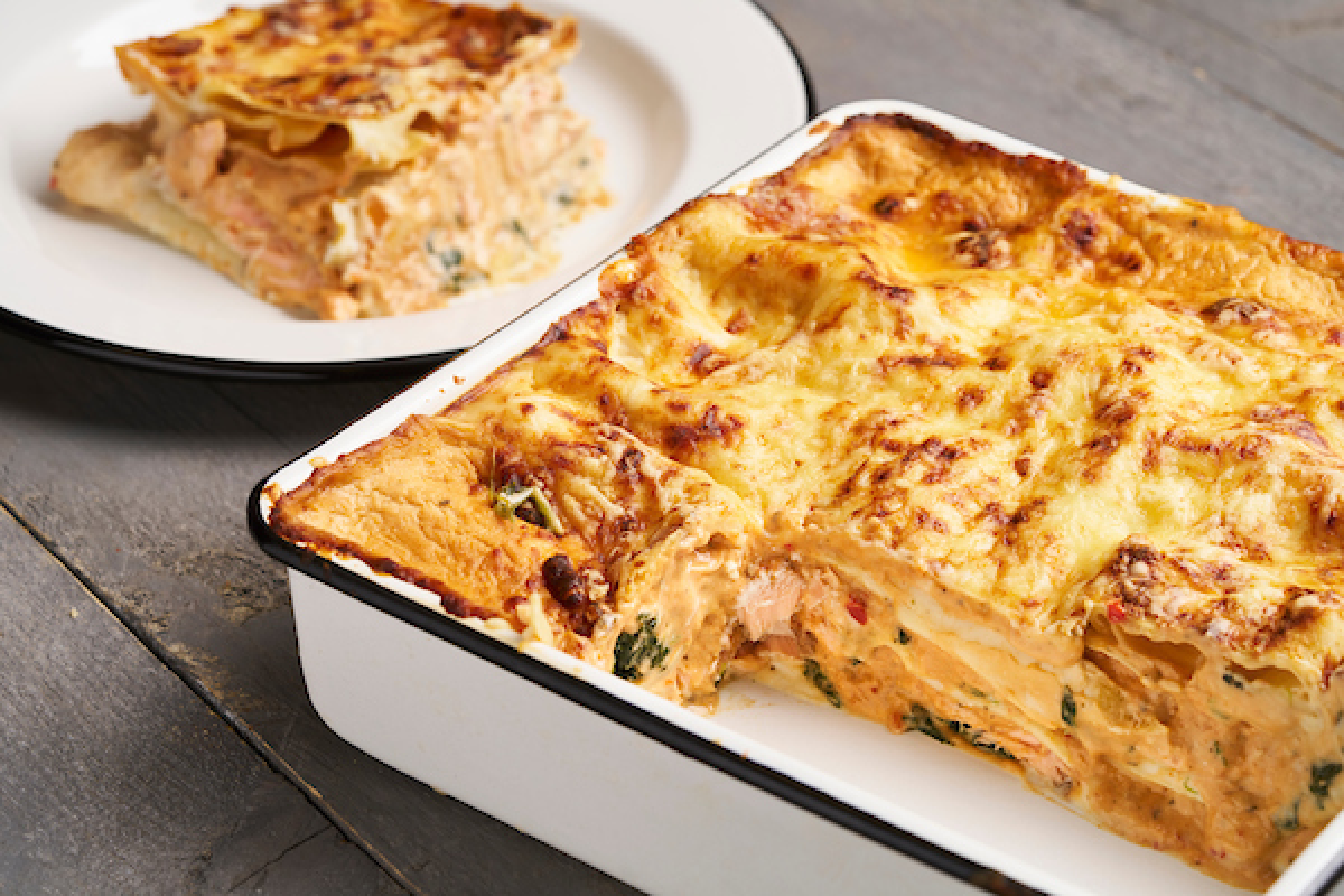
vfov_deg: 15.2
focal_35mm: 90
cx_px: 672
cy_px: 448
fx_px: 3360
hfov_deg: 22.6
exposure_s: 1/125
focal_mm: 90
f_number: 8
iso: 100
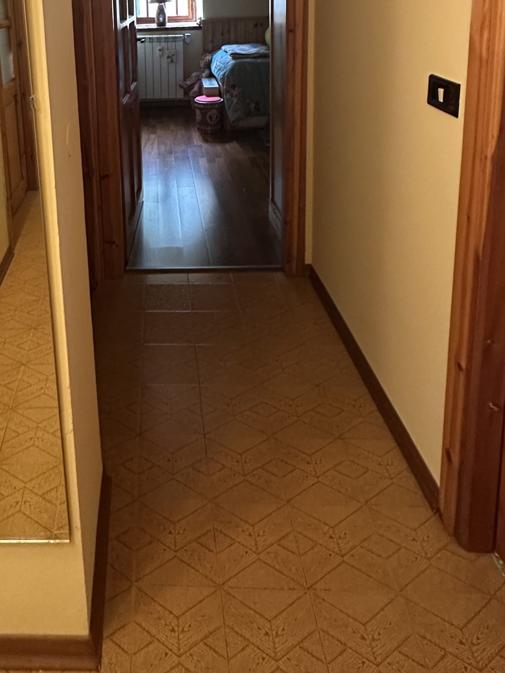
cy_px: 58
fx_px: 525
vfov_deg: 55.8
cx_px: 121
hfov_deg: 49.2
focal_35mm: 27
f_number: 2.2
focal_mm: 2.22
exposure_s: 1/50
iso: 500
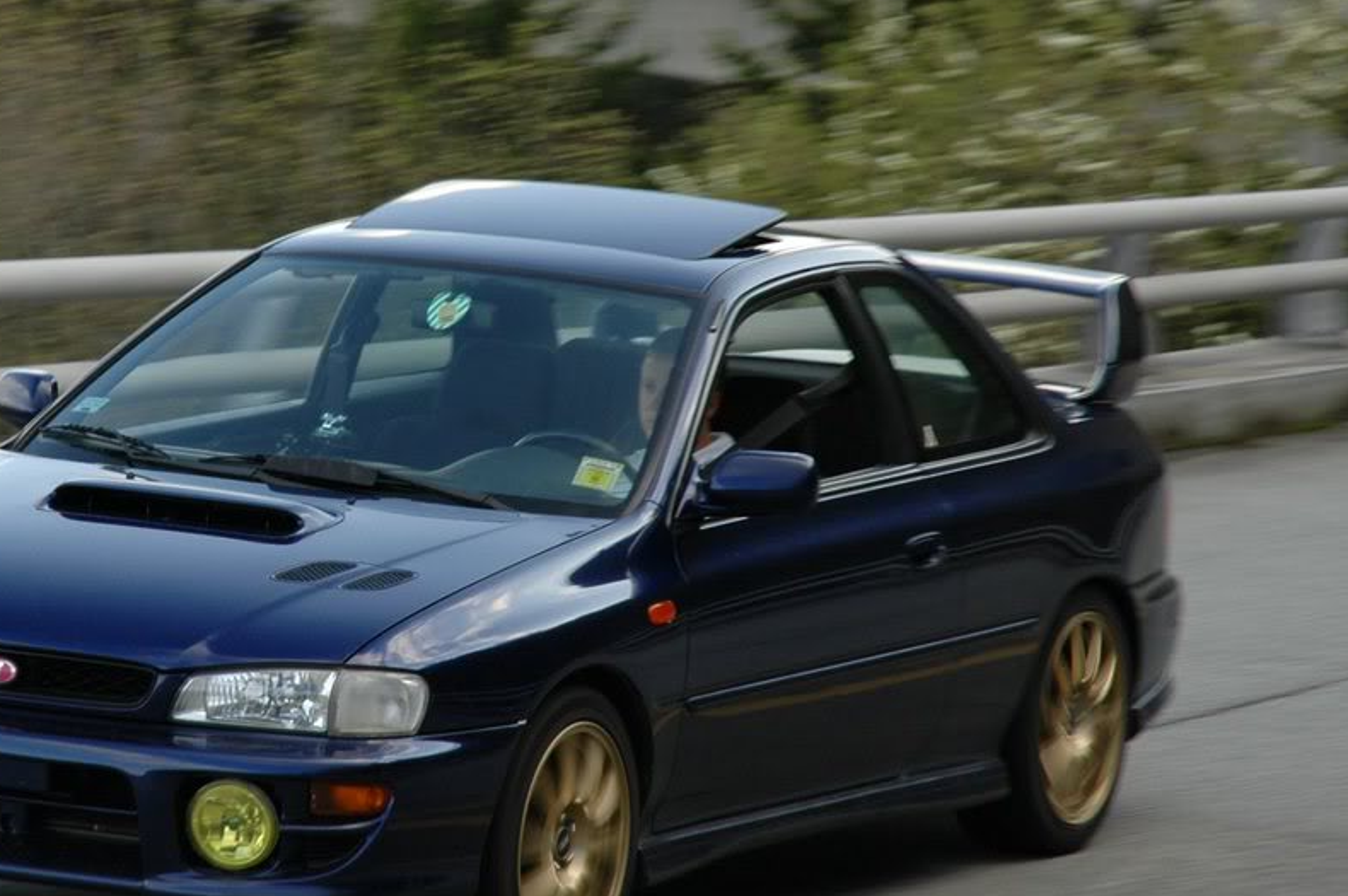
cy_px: 360
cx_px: 302
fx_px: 7481
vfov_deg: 6.9
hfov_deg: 10.3
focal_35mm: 200
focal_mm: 70
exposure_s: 1/125
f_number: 5.6
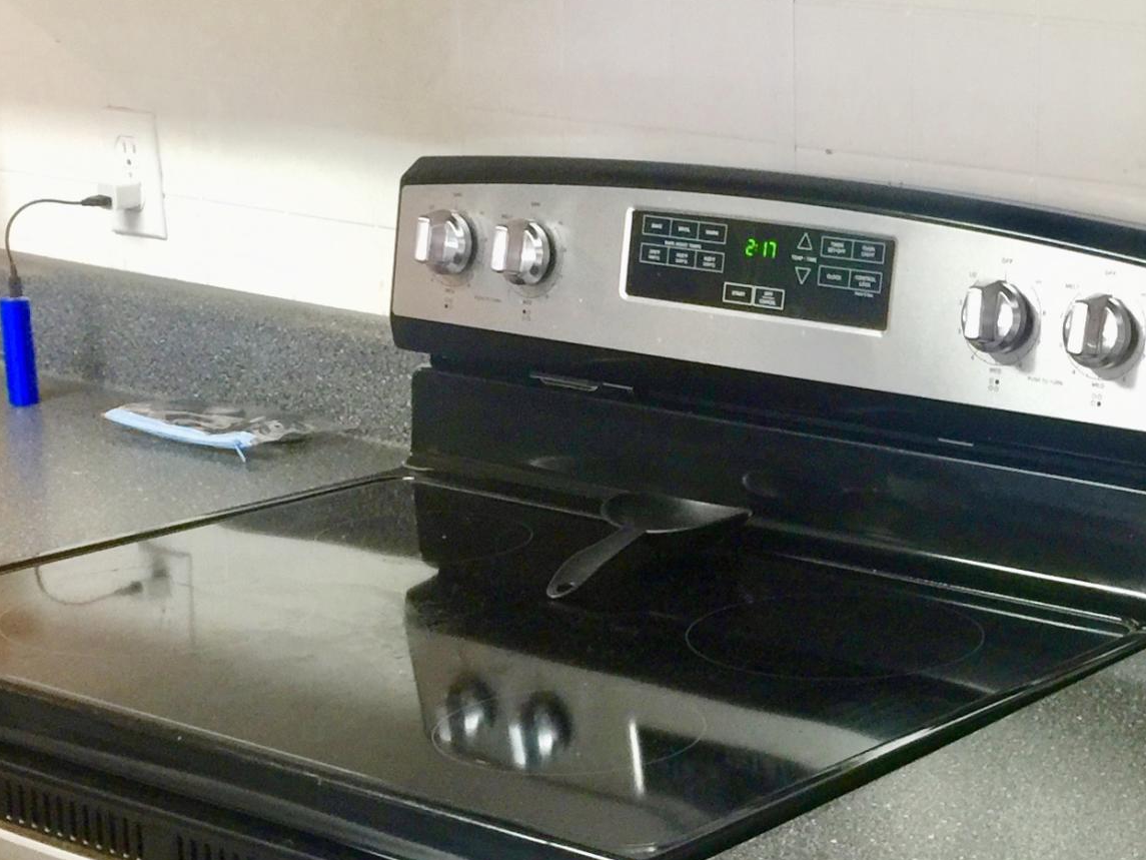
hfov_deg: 24.9
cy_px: 559
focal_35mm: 76
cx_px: 1031
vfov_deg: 19.3
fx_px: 2516
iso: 100
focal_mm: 4.15
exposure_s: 1/10
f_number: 2.2
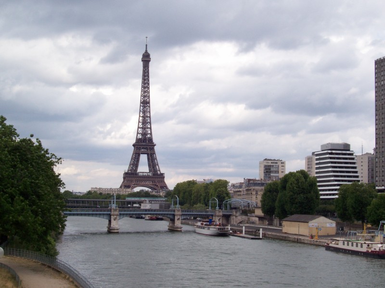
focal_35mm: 65
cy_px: 144
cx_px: 192
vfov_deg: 22.6
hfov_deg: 29.8
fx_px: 723
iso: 80
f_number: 6.8
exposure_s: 1/224
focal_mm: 10.8
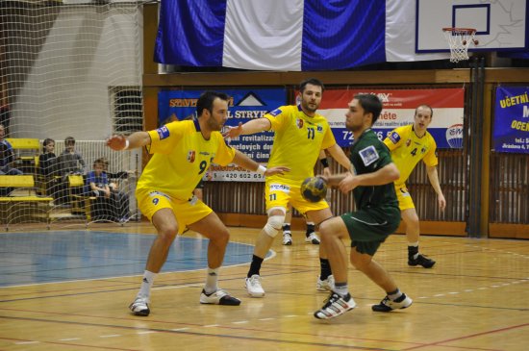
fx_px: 1497
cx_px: 264
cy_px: 176
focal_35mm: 102
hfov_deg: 20.0
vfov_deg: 13.4
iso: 1600
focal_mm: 68
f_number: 4.2
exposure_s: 1/125
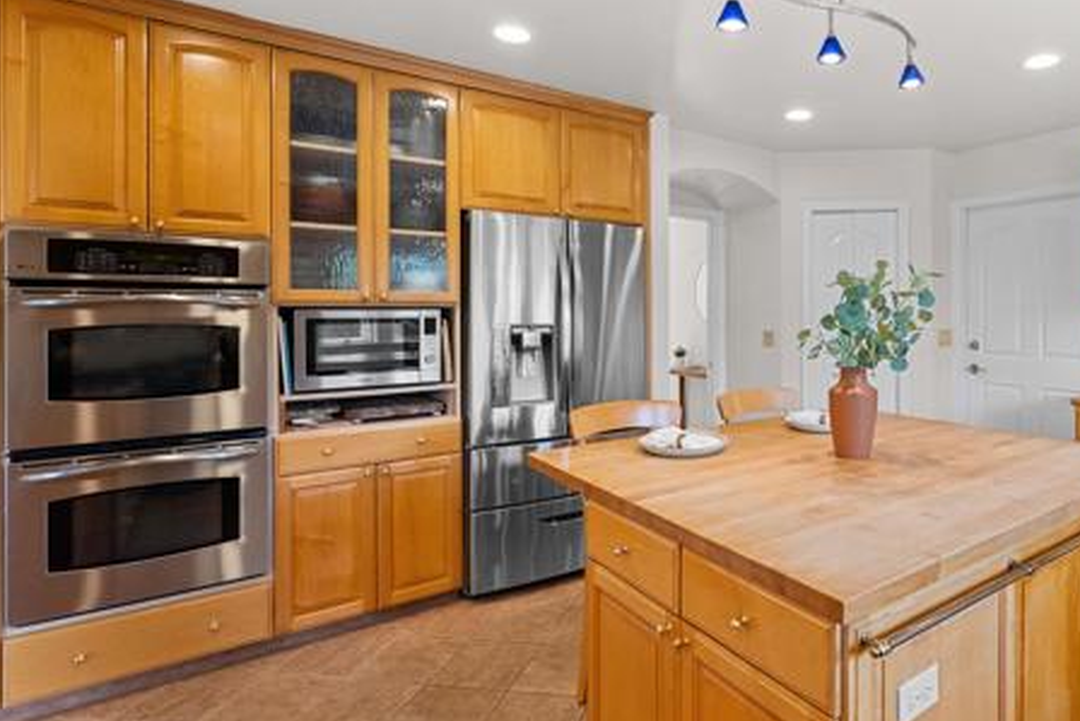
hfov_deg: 81.0
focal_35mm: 20
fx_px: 600
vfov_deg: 61.9
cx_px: 723
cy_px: 336
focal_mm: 14
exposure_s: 1/10
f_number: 10
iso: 800
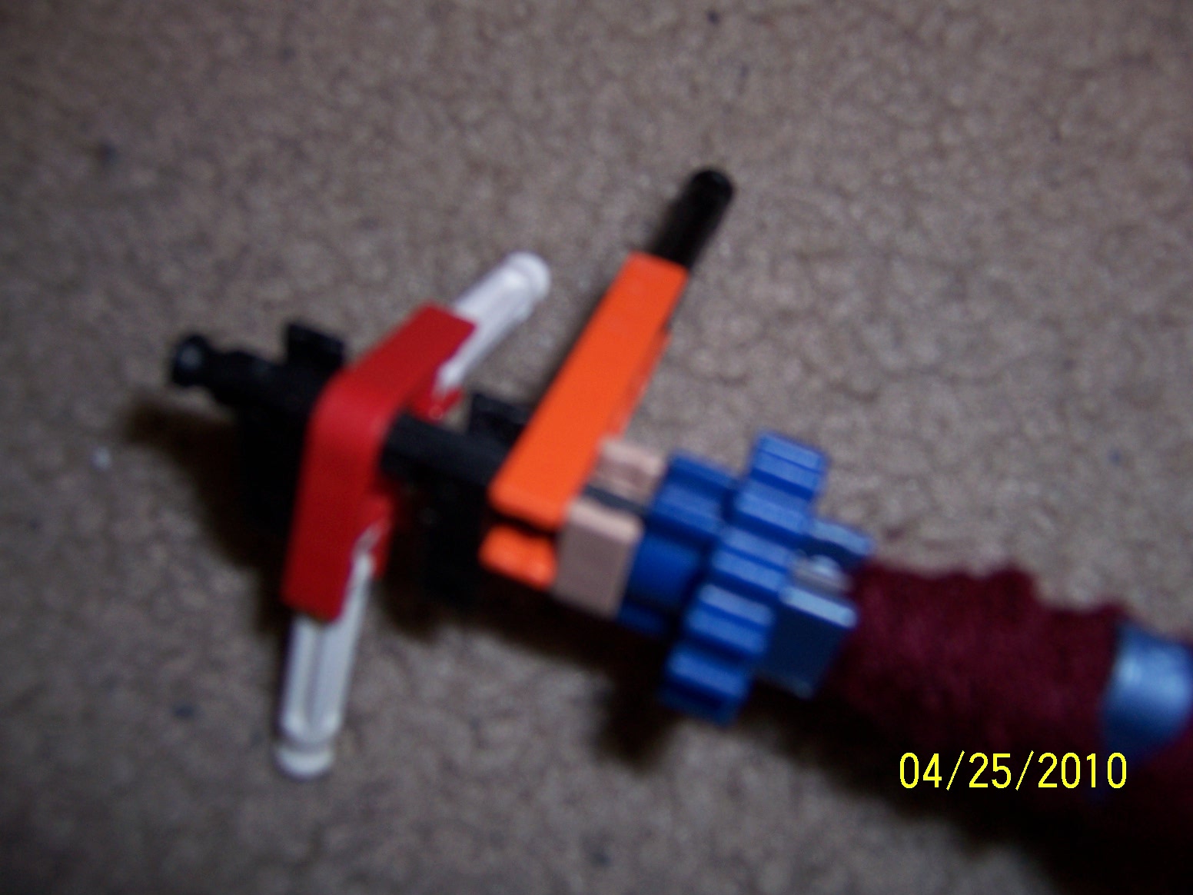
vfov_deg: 42.9
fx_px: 1137
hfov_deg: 55.4
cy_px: 448
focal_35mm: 33
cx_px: 596
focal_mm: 5.5
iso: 80
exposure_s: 1/60
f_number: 2.8
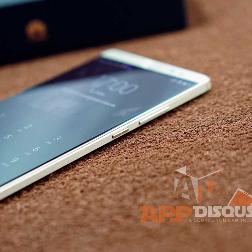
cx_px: 86
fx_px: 585
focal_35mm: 71
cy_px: 127
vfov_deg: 24.3
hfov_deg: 24.2
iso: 1250
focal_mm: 55
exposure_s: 1/60
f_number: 2.8
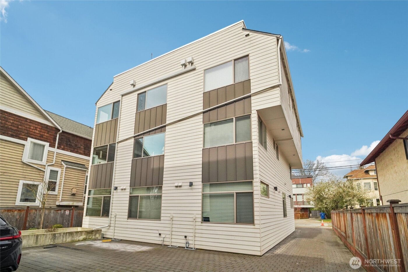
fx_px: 181
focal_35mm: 16
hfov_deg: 96.7
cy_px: 136
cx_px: 204
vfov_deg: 73.7
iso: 1600
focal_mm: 16
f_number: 5.6
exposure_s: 1/4000
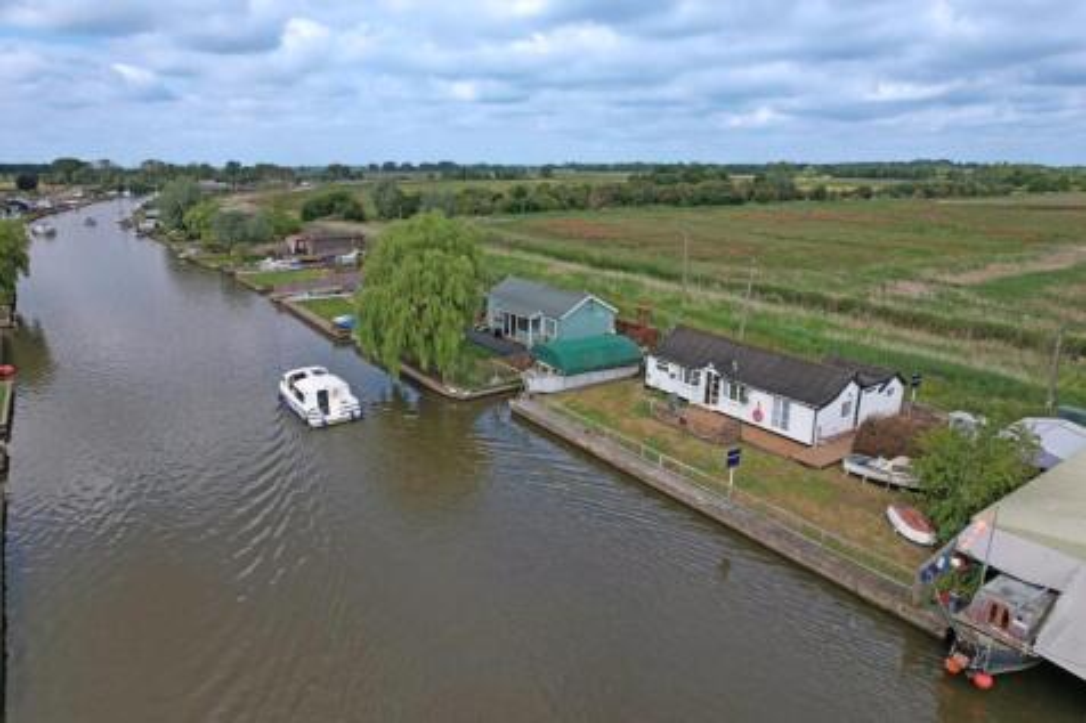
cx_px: 543
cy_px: 362
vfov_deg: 57.2
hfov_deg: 78.6
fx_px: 663
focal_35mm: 22
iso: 100
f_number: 2.8
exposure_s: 1/100
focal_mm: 8.38
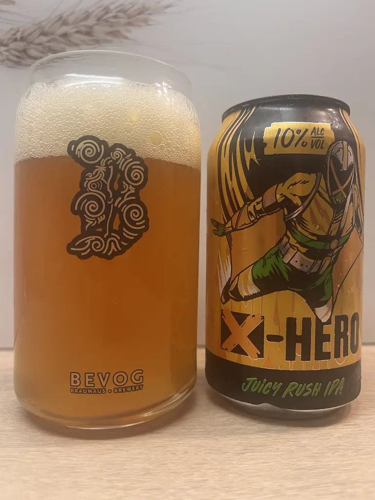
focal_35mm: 26
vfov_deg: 67.3
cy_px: 250
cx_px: 188
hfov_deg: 53.1
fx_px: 376
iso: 100
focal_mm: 5.1
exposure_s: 1/50
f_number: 1.6
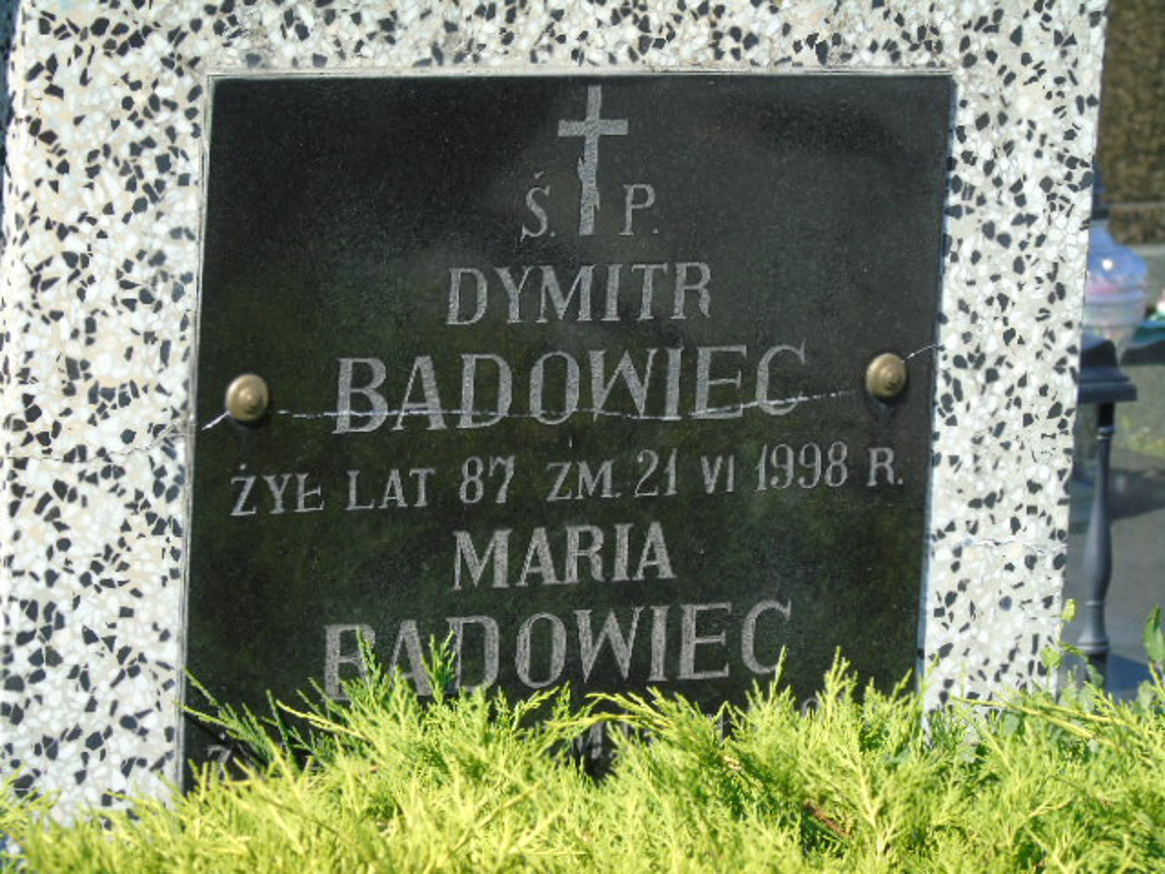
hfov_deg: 10.6
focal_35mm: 186
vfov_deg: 8.0
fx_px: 6260
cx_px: 582
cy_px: 437
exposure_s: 1/200
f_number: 5
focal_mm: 33
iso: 80
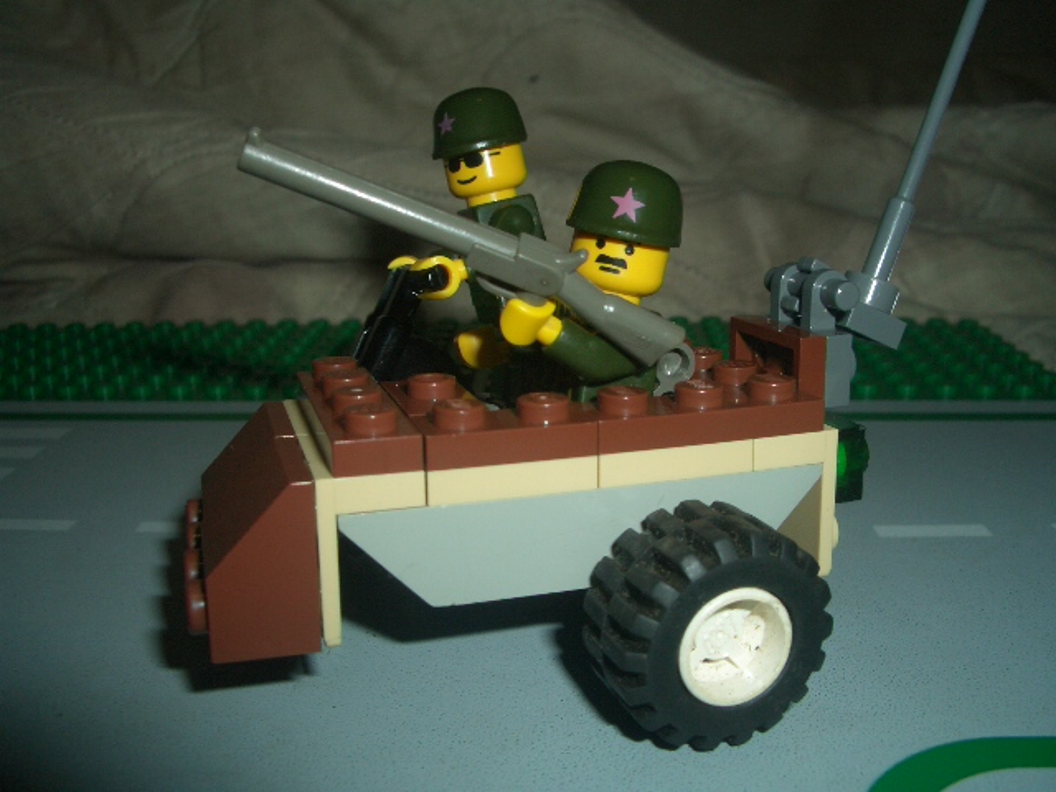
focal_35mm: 35
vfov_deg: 40.7
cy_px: 396
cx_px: 528
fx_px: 1068
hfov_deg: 52.6
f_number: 4.3
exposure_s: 1/60
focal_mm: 5.8
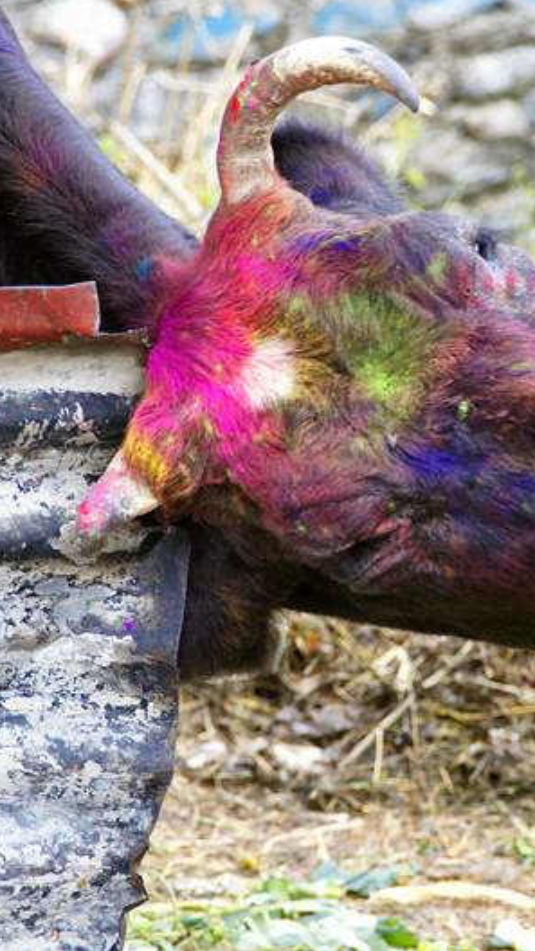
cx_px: 425
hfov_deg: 4.9
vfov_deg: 8.6
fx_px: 6300
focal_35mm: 250
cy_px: 474
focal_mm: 105
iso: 1600
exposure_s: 1/100
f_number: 5.6
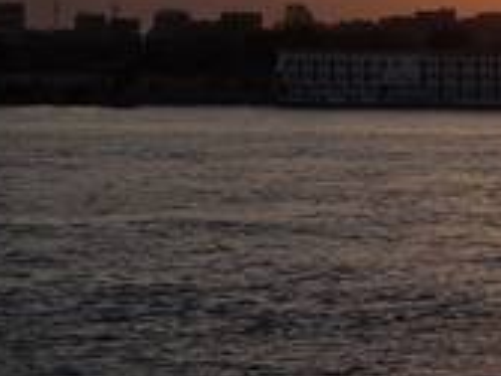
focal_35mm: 197
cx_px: 674
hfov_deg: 9.8
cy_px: -6
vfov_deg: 7.5
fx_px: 2851
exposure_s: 1/2650
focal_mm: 7
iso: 25
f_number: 2.4
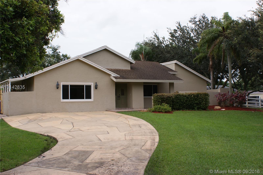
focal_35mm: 39
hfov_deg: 49.6
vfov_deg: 34.2
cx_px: 132
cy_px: 88
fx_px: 285
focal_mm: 26
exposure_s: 1/100
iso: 100
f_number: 8
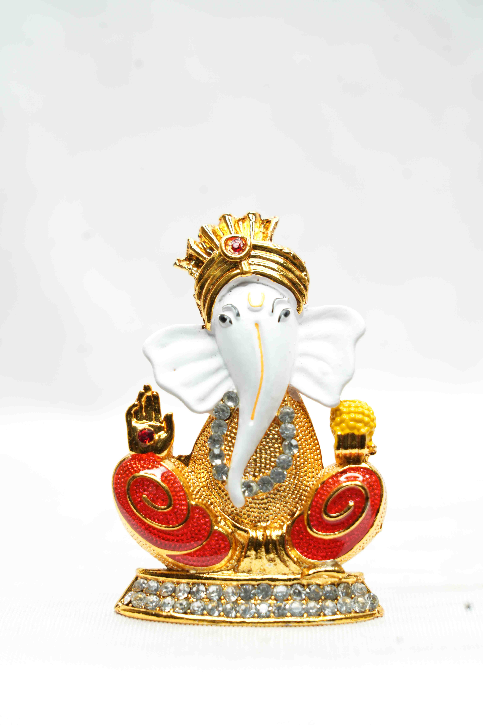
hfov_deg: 13.0
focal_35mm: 105
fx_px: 2113
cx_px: 242
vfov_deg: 19.5
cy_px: 362
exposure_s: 1/50
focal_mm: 105
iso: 640
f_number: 7.1
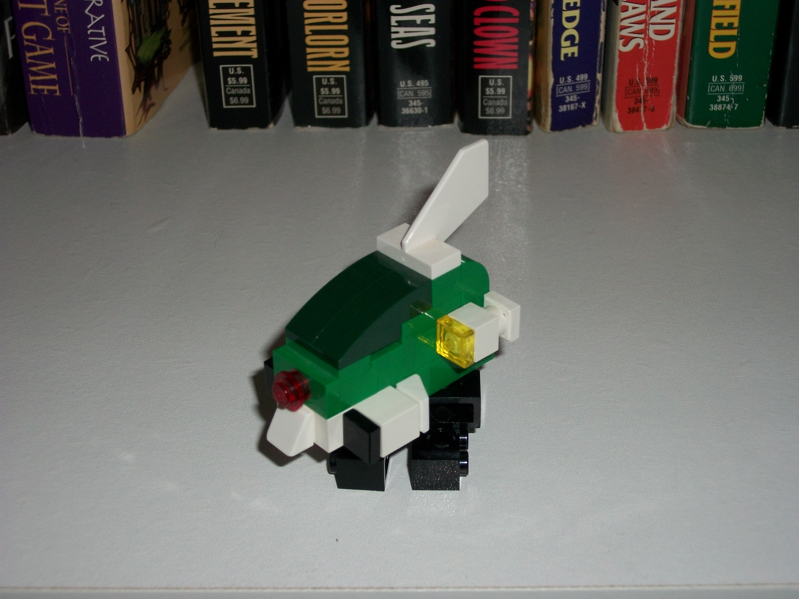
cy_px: 300
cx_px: 400
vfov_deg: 23.7
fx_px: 1431
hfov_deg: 31.2
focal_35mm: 62
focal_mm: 11
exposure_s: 1/100
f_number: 4.1
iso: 80
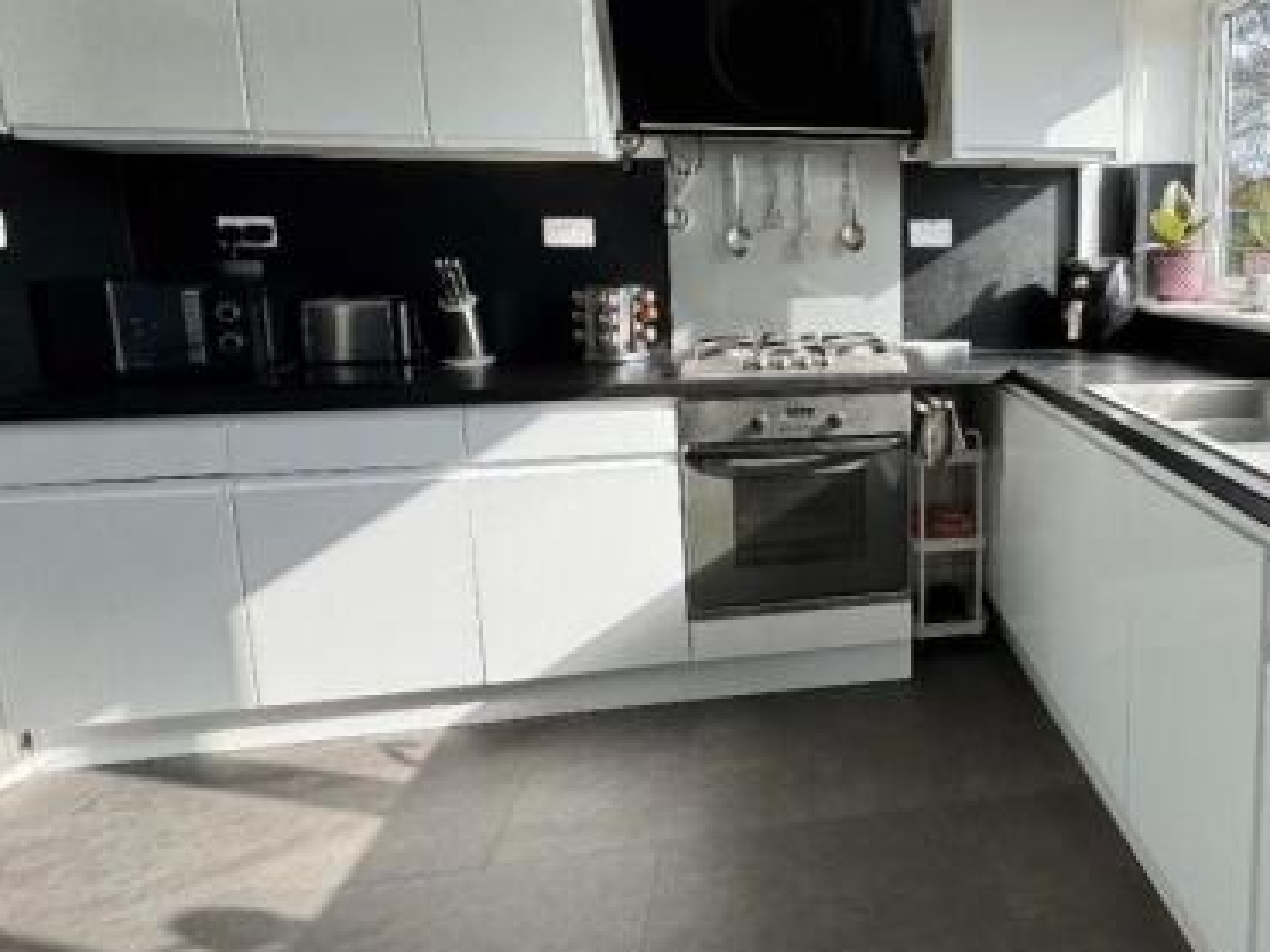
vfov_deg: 60.2
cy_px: 354
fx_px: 807
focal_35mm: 22
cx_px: 936
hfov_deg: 71.7
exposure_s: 1/279
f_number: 2.2
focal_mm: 2.22
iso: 40
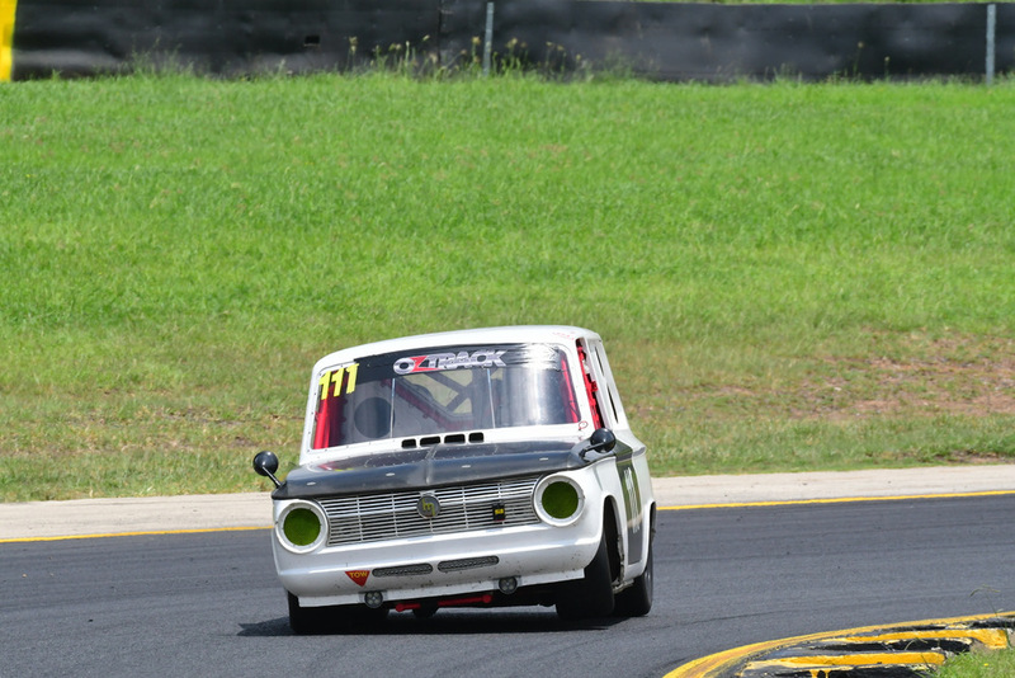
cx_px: 508
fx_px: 16076
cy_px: 339
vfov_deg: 2.4
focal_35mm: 570
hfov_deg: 3.6
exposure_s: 1/640
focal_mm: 380
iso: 640
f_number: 14
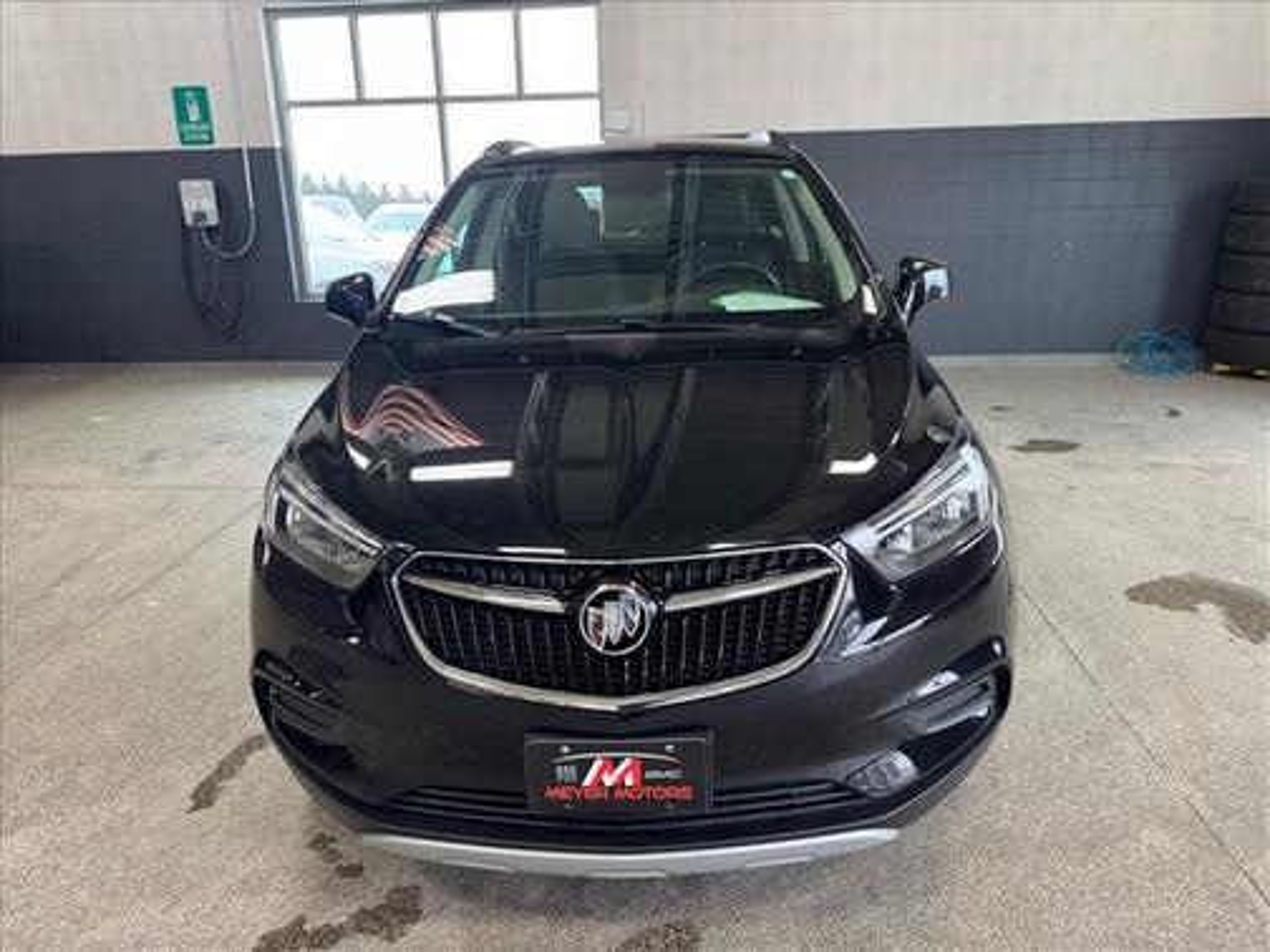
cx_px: 635
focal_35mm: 24
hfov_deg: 71.6
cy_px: 476
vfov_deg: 56.8
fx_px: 881
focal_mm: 6.76
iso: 160
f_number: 1.78
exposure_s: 1/60
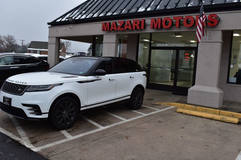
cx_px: 120
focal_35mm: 33
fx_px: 221
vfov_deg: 39.9
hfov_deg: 57.2
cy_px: 80
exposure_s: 1/100
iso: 400
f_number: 9
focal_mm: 22
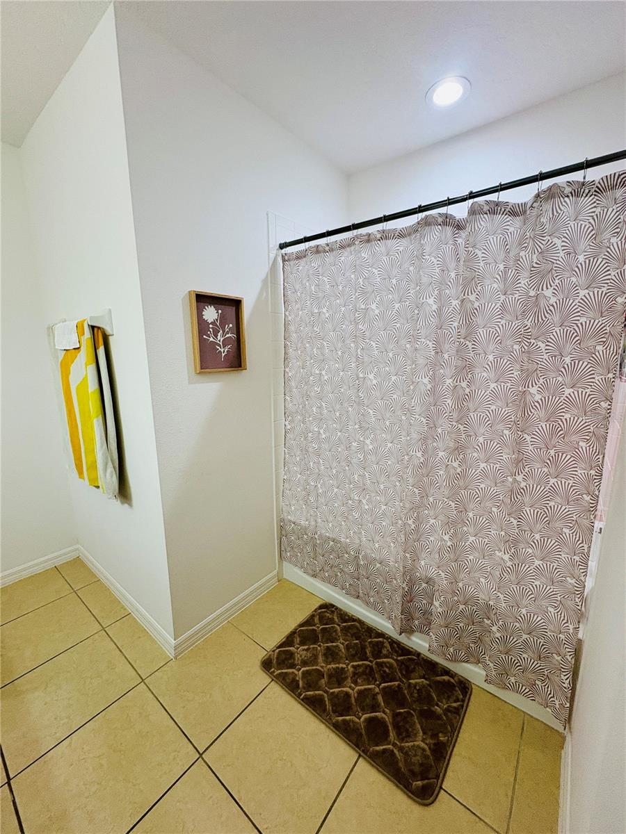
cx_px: 313
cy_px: 417
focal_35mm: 14
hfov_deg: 85.7
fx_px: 338
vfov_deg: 102.1
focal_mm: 2.22
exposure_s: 1/120
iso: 200
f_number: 2.2
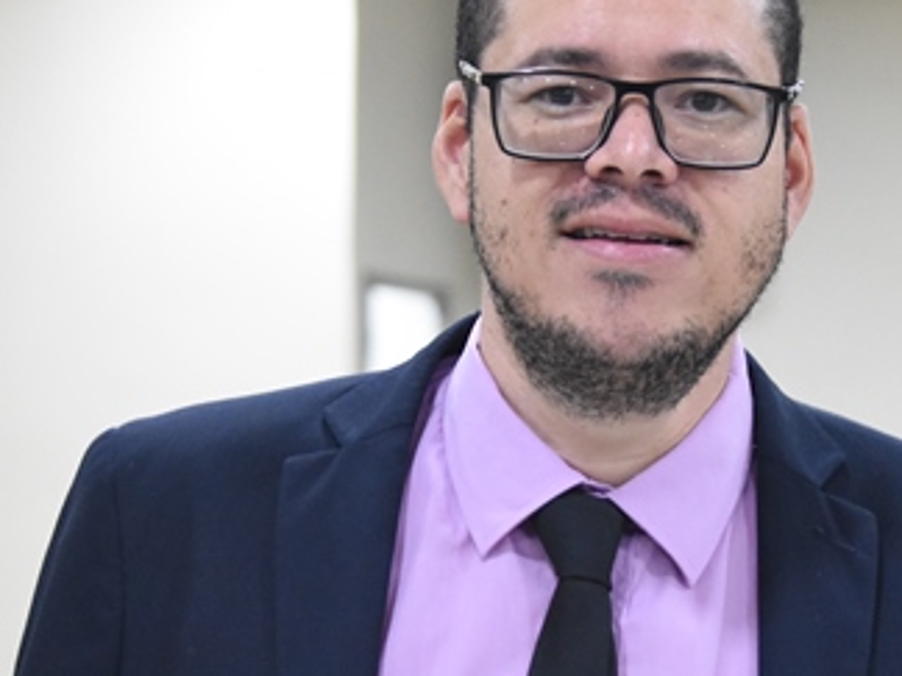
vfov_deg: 9.5
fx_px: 4090
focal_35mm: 157
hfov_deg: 12.6
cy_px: 399
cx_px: 626
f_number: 5
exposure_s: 1/100
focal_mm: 55
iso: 4000
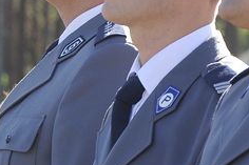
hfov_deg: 3.6
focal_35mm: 567
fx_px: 3918
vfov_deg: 2.4
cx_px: 141
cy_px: 30
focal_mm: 105
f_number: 5.6
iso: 400
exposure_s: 1/500
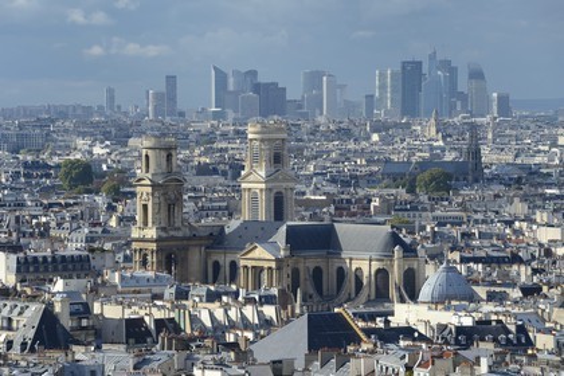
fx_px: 3133
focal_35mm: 200
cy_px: 188
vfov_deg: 6.9
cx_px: 282
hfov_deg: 10.3
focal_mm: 200
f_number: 11
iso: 200
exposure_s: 1/250
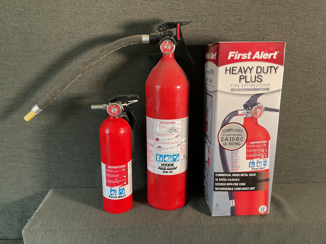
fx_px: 273
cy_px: 122
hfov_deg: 61.7
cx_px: 163
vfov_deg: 48.2
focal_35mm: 29
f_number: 1.8
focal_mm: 3
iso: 100
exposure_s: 1/60
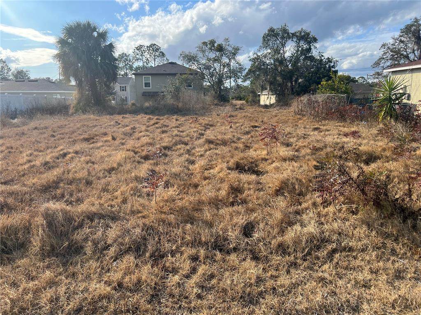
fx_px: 316
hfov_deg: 67.3
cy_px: 158
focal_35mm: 26
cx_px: 210
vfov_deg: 53.1
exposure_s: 1/2299
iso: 50
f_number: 1.5
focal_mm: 5.7
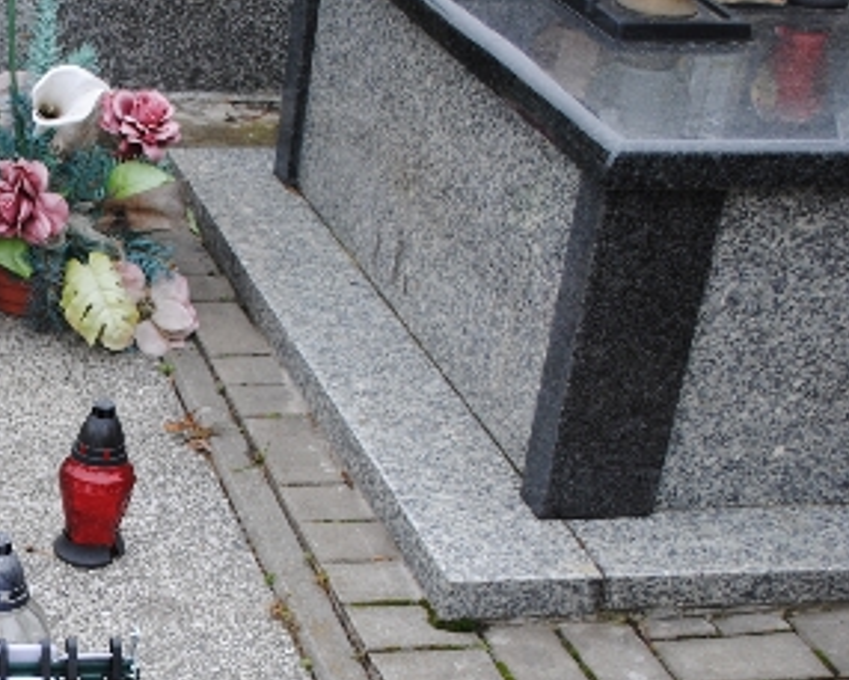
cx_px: -68
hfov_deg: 22.1
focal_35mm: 82
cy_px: 520
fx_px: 2061
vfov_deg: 18.6
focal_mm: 26
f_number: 4.5
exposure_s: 1/80
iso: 200
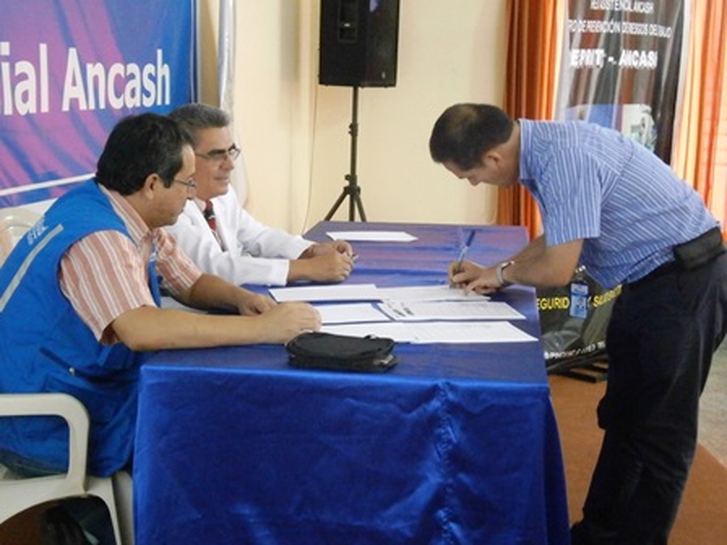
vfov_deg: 24.4
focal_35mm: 60
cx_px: 364
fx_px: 1260
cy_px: 272
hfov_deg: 32.2
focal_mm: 10.7
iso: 800
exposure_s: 1/15
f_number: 3.9
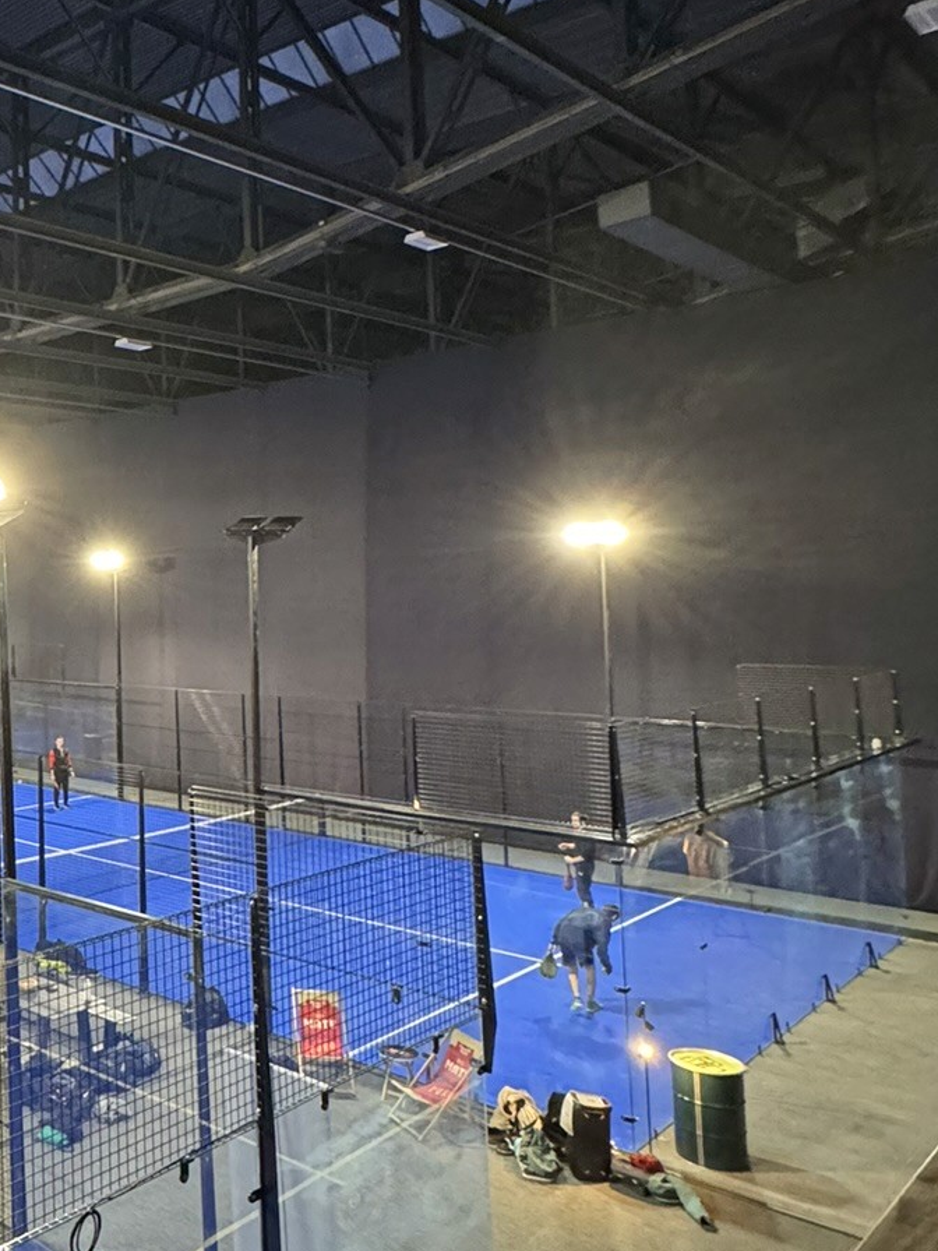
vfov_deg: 56.6
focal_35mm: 32
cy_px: 545
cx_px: -45
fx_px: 1156
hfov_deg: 38.2
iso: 800
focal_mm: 2.22
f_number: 2.2
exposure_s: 1/50
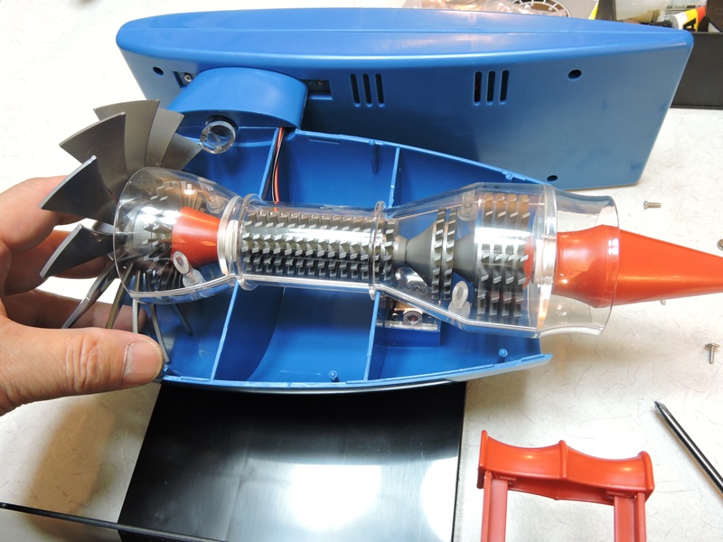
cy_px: 271
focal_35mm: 30
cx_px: 362
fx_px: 627
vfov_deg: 46.8
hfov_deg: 60.0
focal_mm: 5.4
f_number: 3.5
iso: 400
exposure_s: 1/10
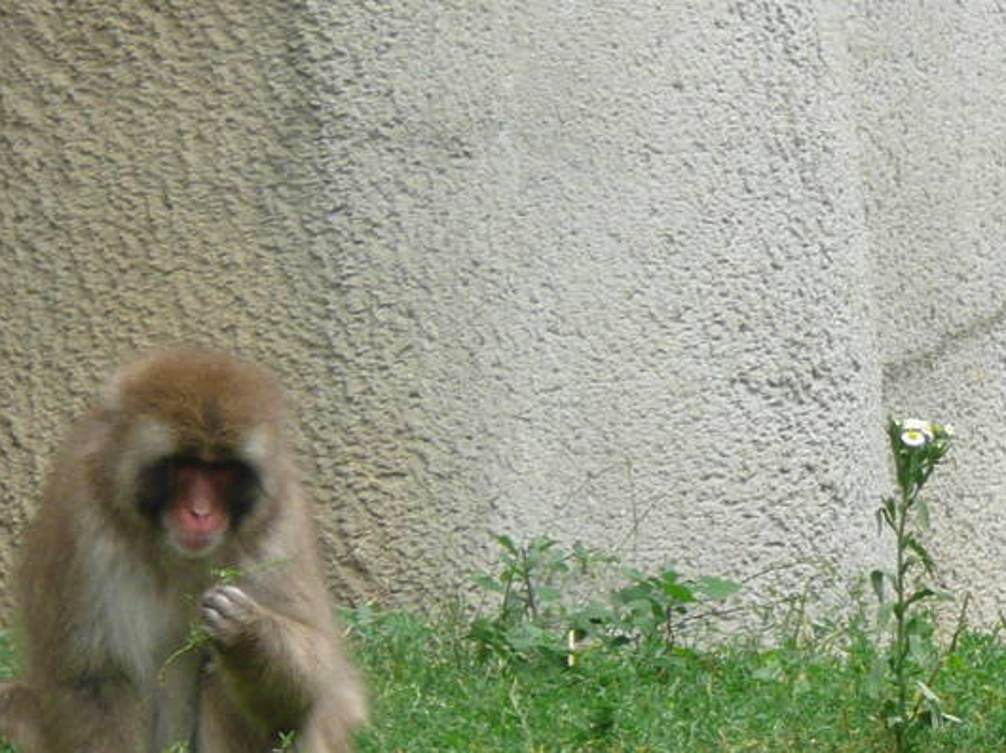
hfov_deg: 2.6
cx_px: 1228
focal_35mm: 773
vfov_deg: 1.9
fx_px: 22455
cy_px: 728
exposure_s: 1/160
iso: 100
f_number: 4.9
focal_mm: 42
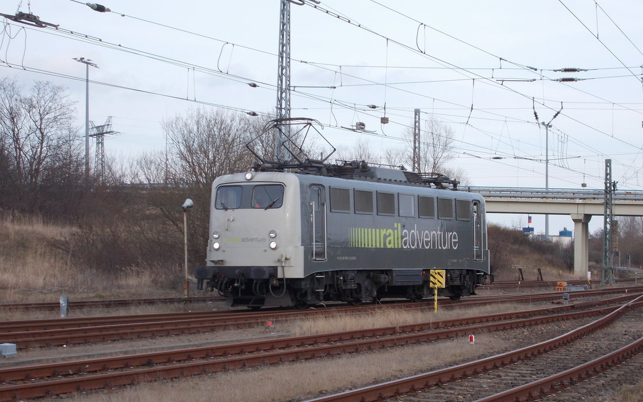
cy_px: 250
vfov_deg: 15.2
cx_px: 326
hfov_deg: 24.1
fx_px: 1507
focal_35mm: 86
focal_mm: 13.5
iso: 80
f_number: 5.8
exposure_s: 1/100
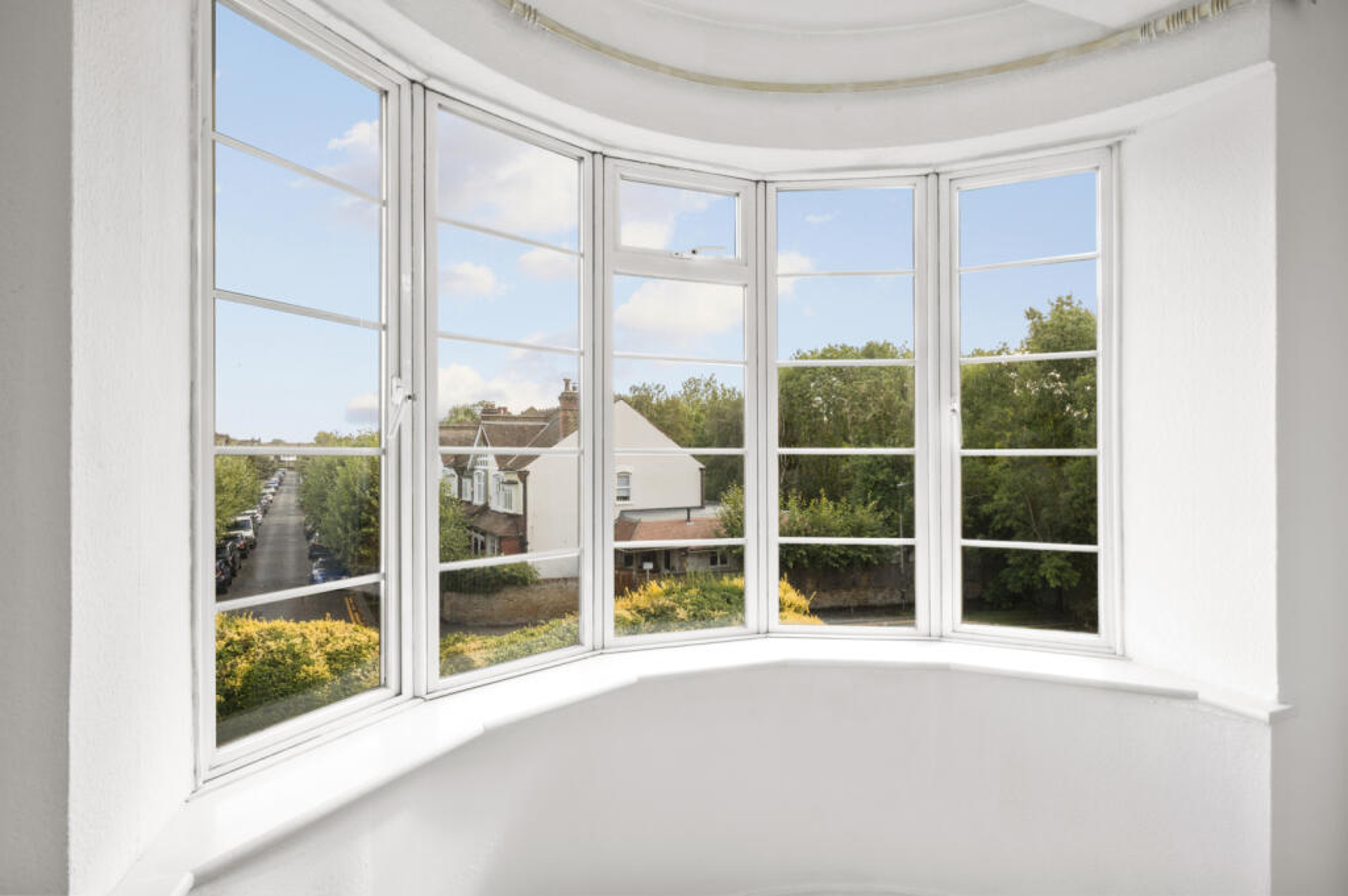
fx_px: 673
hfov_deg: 90.0
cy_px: 448
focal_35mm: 18
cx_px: 674
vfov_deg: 67.3
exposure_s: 1/5
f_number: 16
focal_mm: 18
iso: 200
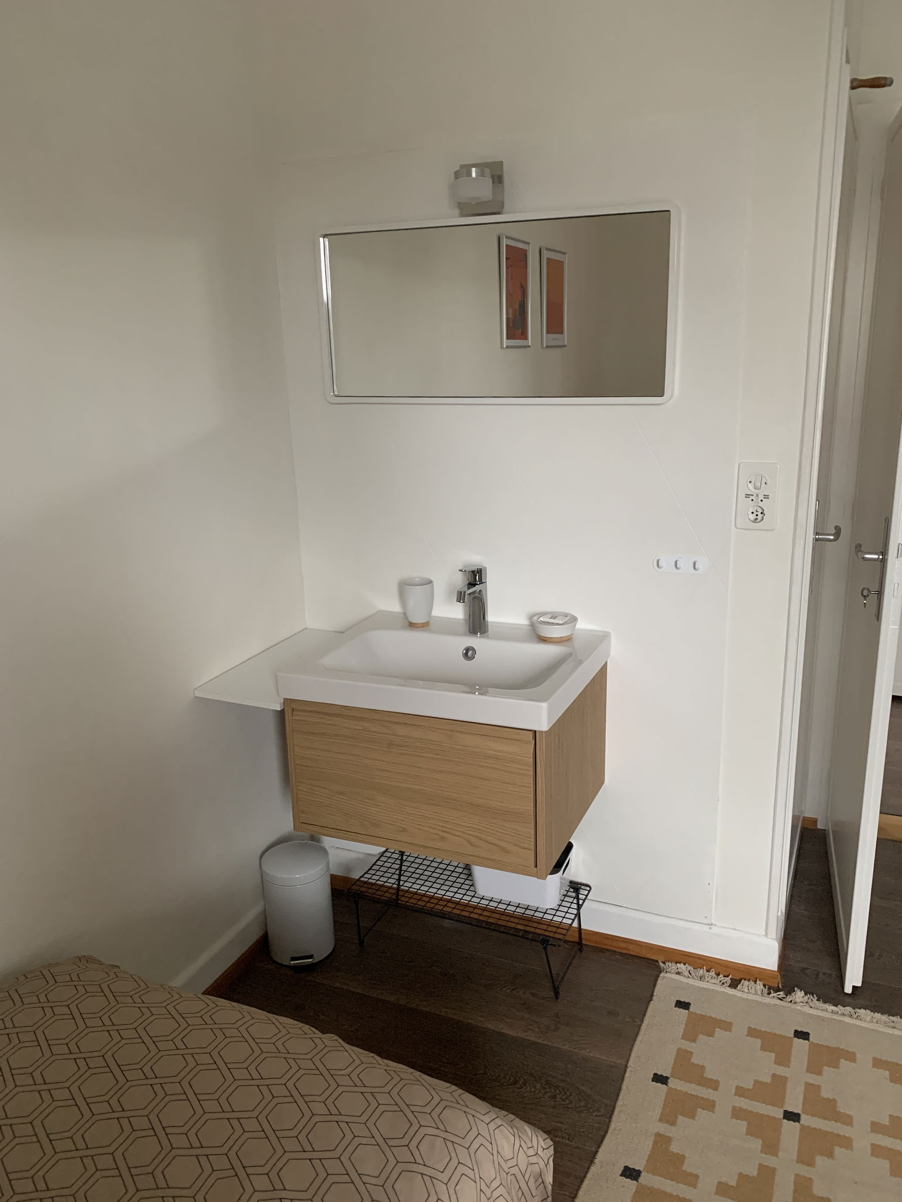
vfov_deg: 65.3
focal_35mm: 27
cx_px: 459
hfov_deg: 51.4
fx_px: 938
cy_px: 620
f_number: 1.8
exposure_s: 1/56
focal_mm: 4.25
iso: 400
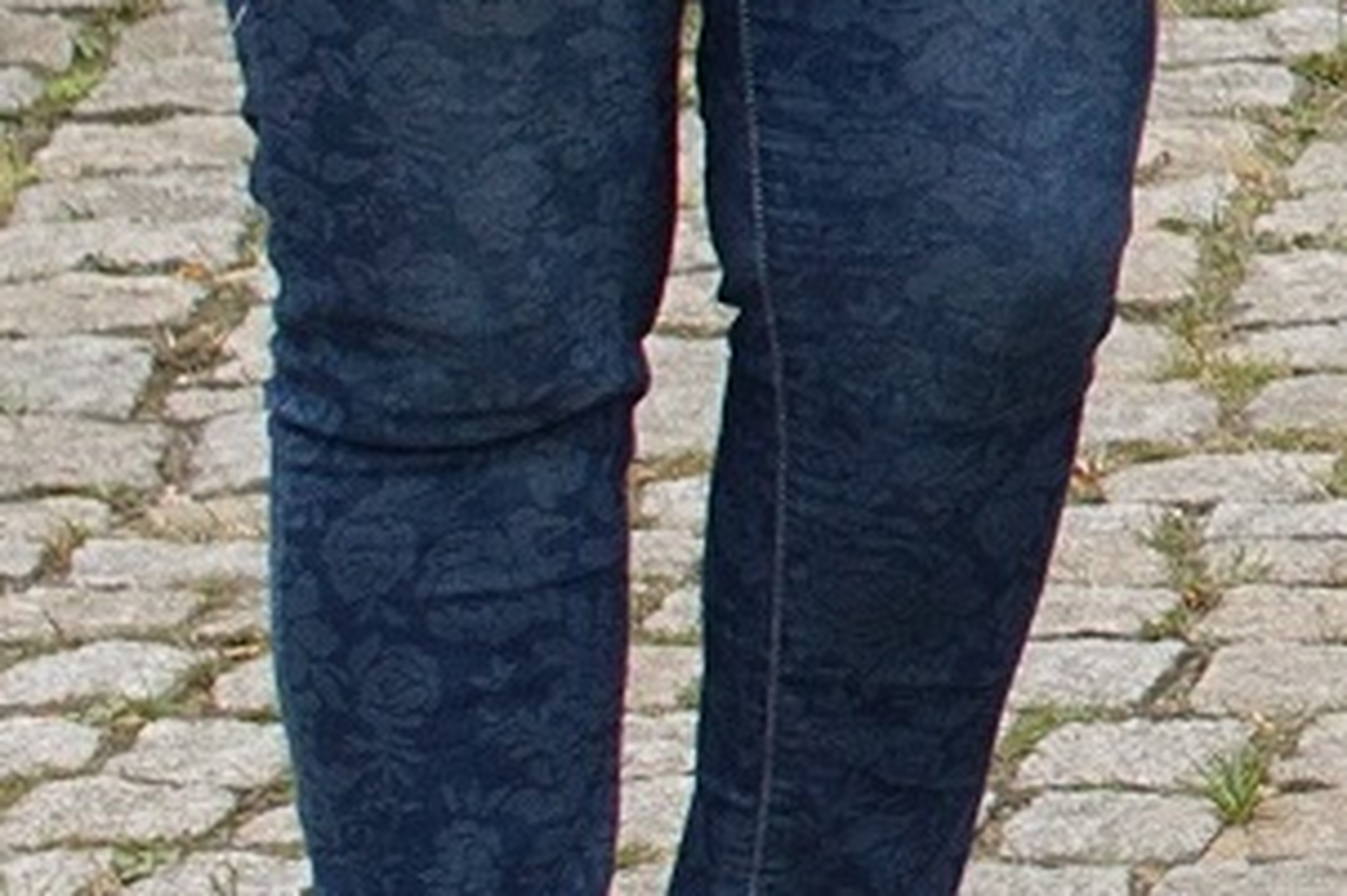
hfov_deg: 6.5
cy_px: -800
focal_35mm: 298
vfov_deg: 4.6
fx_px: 11144
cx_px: 3662
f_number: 4
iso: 400
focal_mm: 30
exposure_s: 1/160
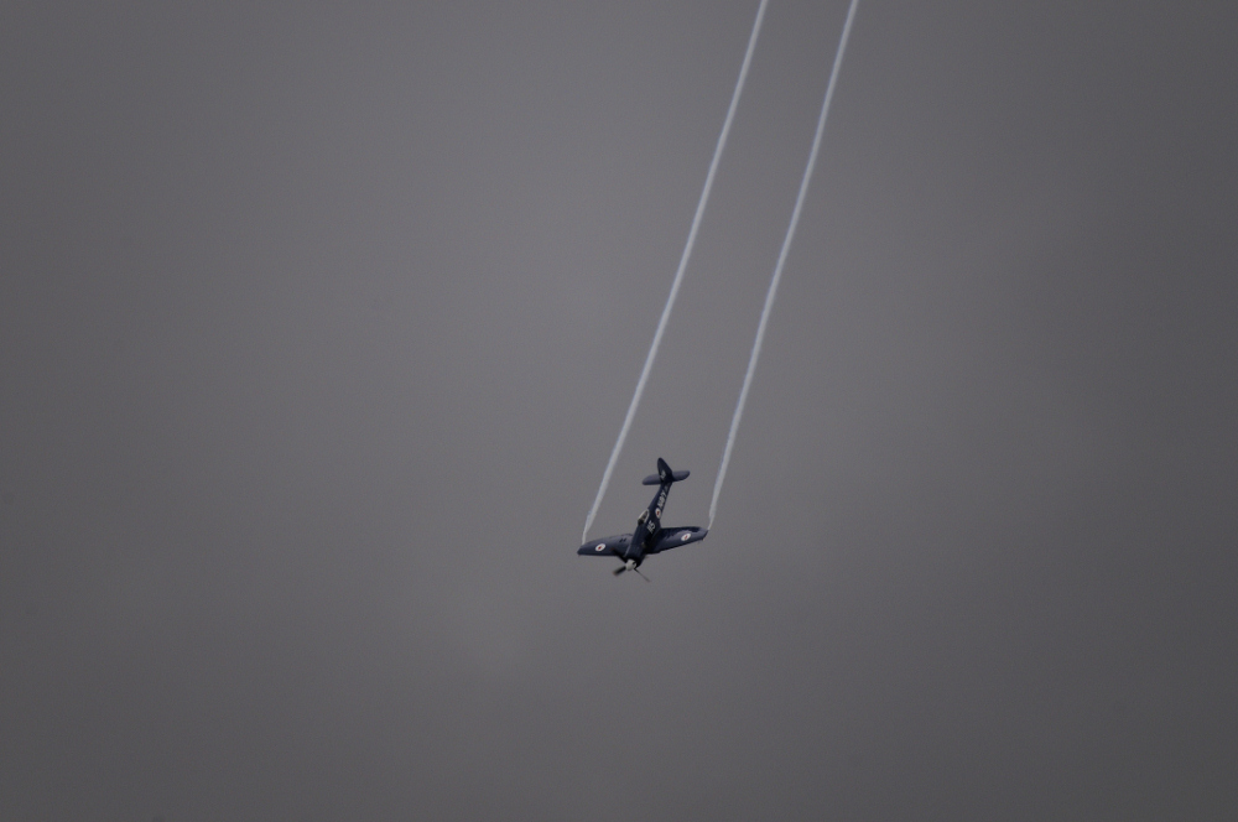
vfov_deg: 3.0
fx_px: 15455
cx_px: 619
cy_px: 411
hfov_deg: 4.6
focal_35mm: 450
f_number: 11
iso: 200
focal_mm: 300
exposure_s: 1/500
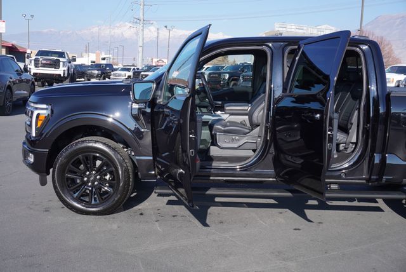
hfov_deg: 47.9
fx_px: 457
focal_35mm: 40
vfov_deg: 33.1
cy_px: 136
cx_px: 203
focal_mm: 27
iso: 100
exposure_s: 1/125
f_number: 9
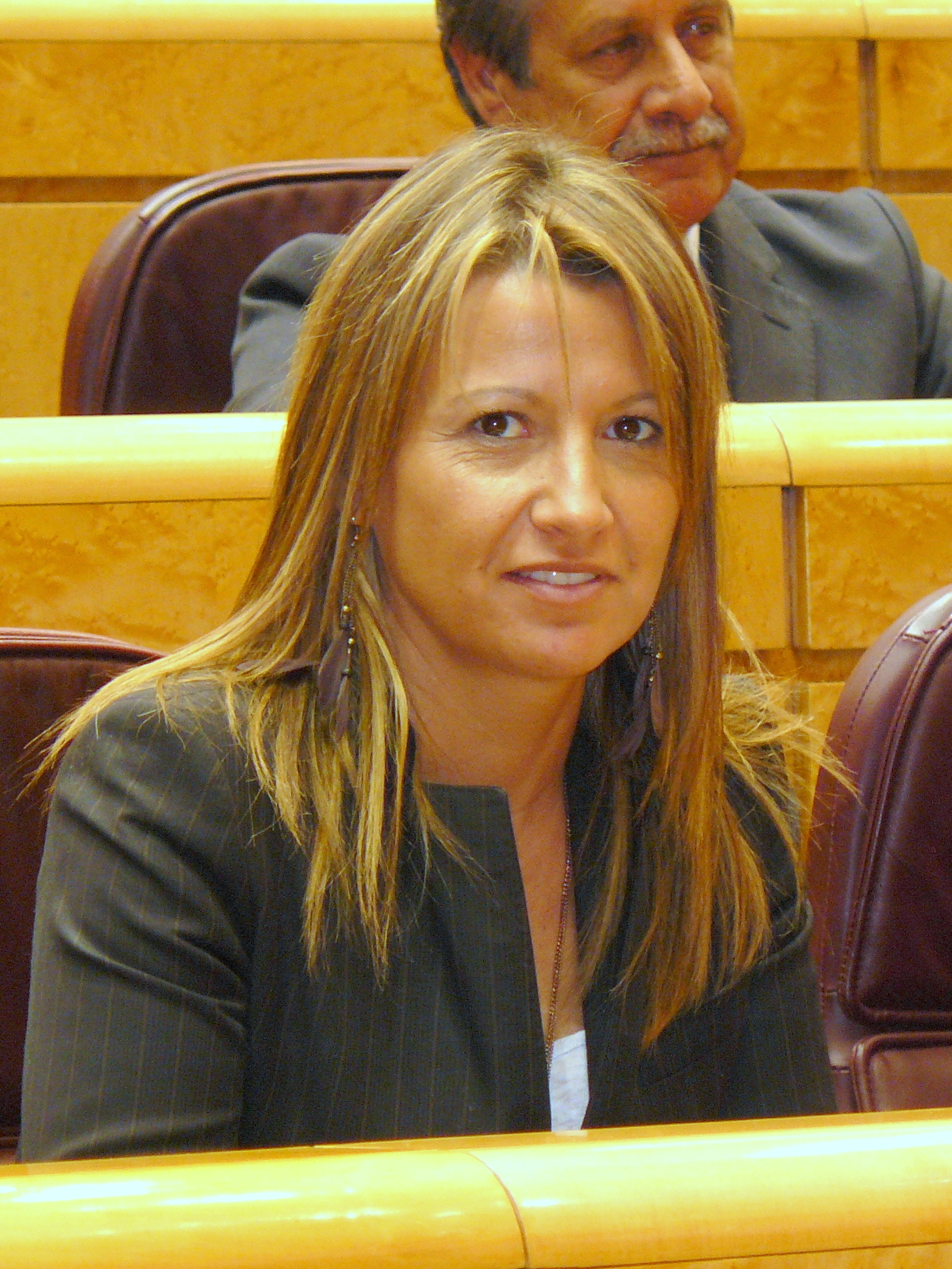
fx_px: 7920
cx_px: 476
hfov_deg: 6.9
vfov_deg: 9.2
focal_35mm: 216
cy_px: 634
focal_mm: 35.9
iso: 160
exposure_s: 1/13
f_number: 3.3
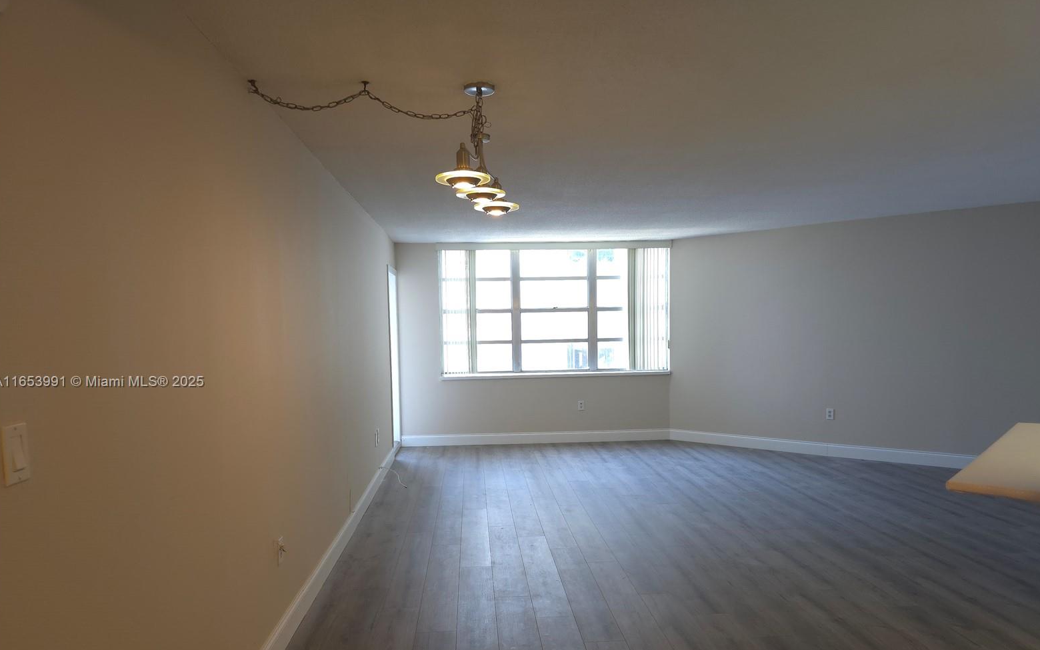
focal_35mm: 25
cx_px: 524
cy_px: 383
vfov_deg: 49.0
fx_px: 709
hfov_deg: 72.5
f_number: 1.7
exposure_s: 1/125
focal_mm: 6.3
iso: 250
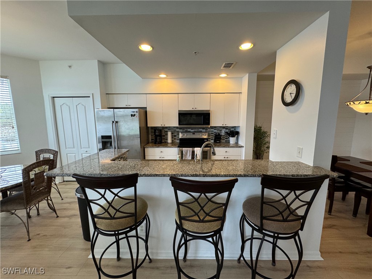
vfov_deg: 85.7
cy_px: 140
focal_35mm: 14
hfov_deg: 102.1
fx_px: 150
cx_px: 186
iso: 160
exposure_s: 1/120
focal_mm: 2.22
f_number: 2.2
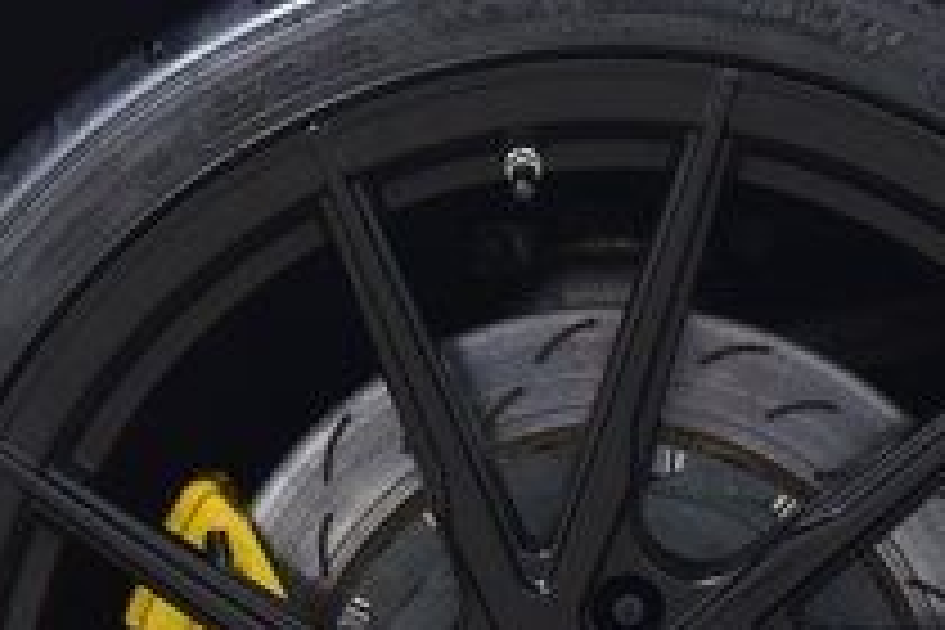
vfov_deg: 6.8
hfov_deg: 10.2
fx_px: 5276
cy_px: 740
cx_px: 630
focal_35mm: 201
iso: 1400
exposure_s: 1/15
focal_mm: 44
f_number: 6.3
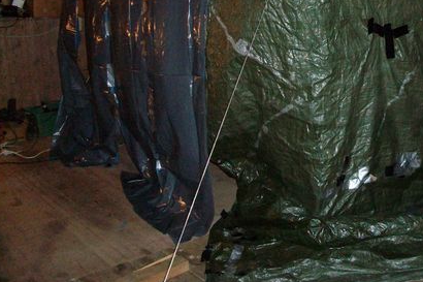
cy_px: 54
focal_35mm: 52
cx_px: 321
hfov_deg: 37.2
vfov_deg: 25.5
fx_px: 611
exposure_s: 1/40
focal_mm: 5.7
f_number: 2.9
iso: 320
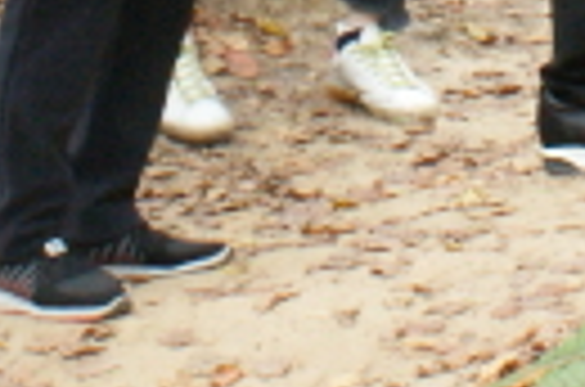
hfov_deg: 6.7
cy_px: -799
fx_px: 4993
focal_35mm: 308
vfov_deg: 4.3
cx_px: 392
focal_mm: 26
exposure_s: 1/20
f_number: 11
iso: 400
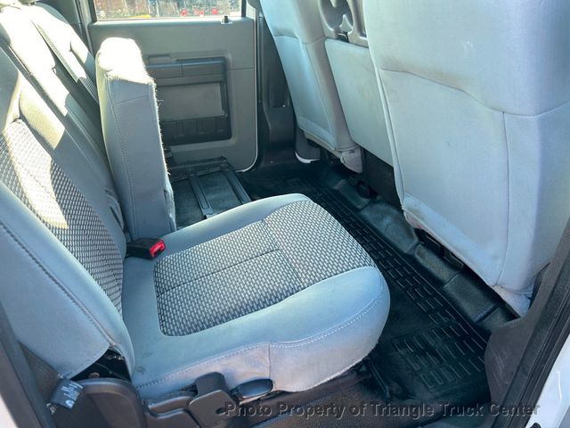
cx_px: 285
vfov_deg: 53.1
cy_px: 214
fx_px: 428
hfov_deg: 67.3
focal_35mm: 26
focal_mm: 5.7
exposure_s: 1/121
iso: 80
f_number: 1.5
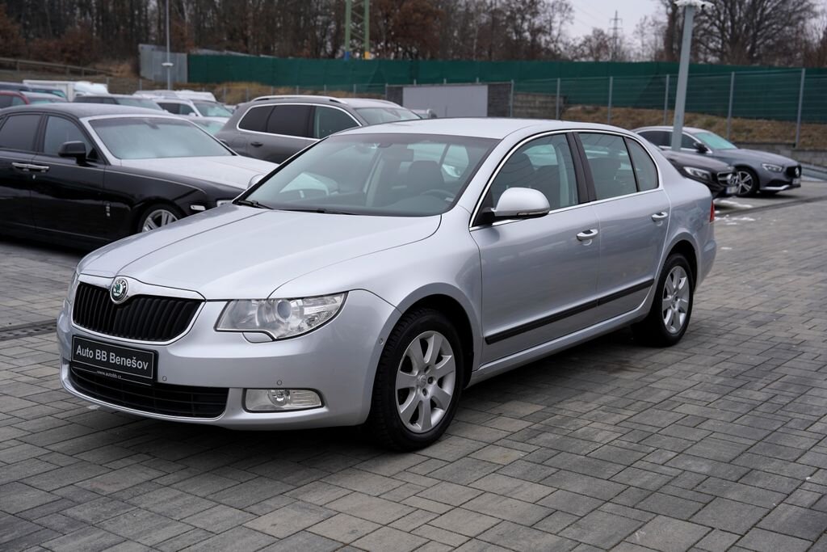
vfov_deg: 31.2
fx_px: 988
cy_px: 276
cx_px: 414
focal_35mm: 43
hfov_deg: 45.4
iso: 100
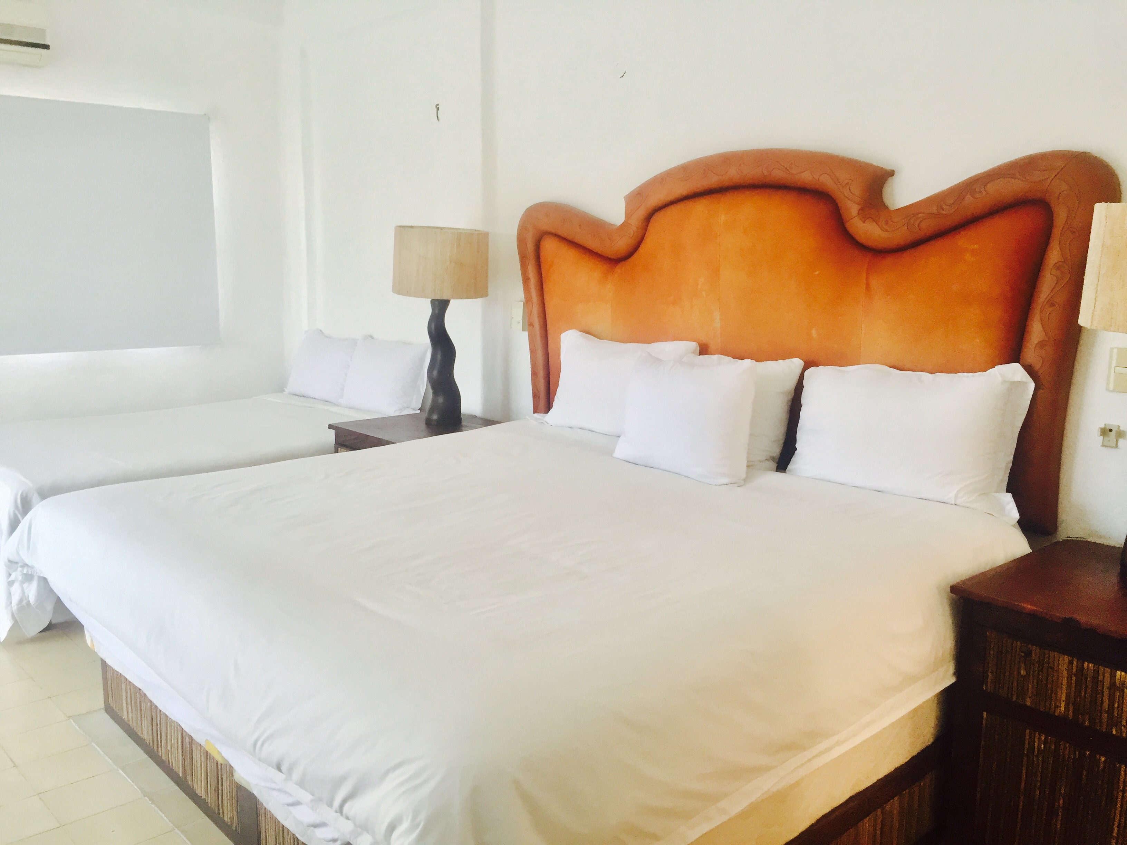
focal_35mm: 29
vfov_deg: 48.2
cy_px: 422
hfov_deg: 61.7
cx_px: 564
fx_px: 944
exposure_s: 1/30
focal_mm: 4.15
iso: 64
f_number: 2.2
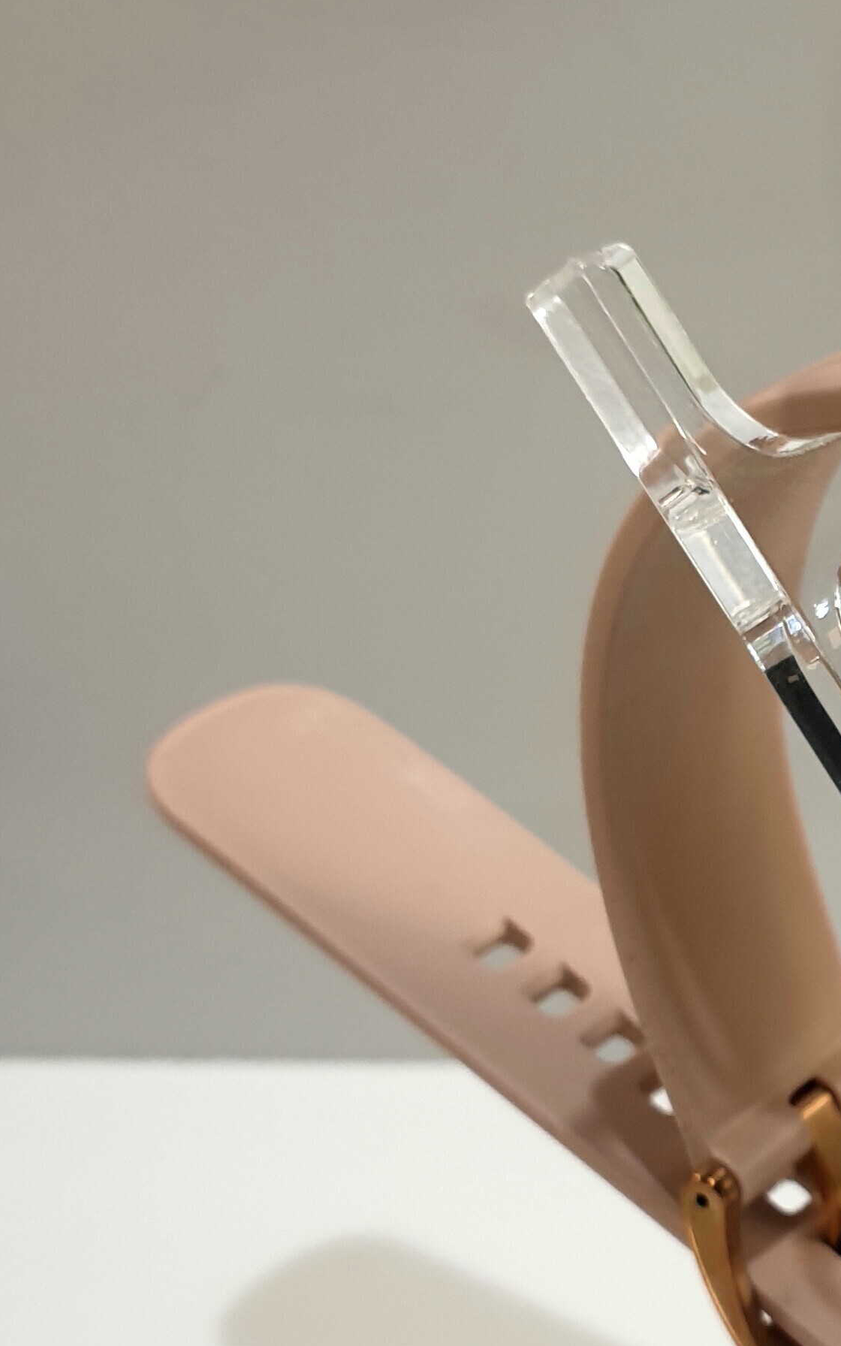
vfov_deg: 32.6
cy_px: 922
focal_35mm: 62
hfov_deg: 19.4
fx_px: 2274
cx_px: 1086
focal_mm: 4.3
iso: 50
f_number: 2.4
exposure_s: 1/132
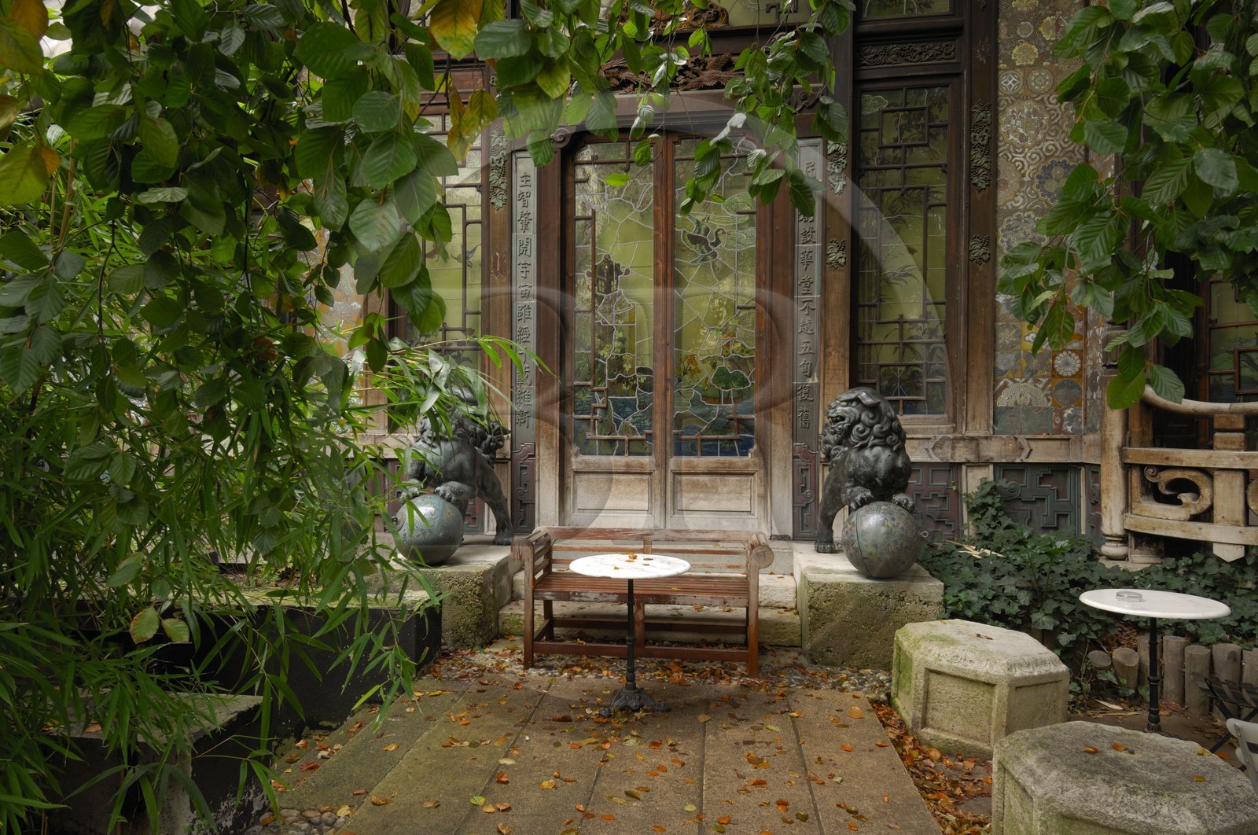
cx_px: 629
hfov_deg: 77.4
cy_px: 418
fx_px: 785
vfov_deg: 56.0
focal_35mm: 22
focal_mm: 15
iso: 100
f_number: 11
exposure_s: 1/2.5
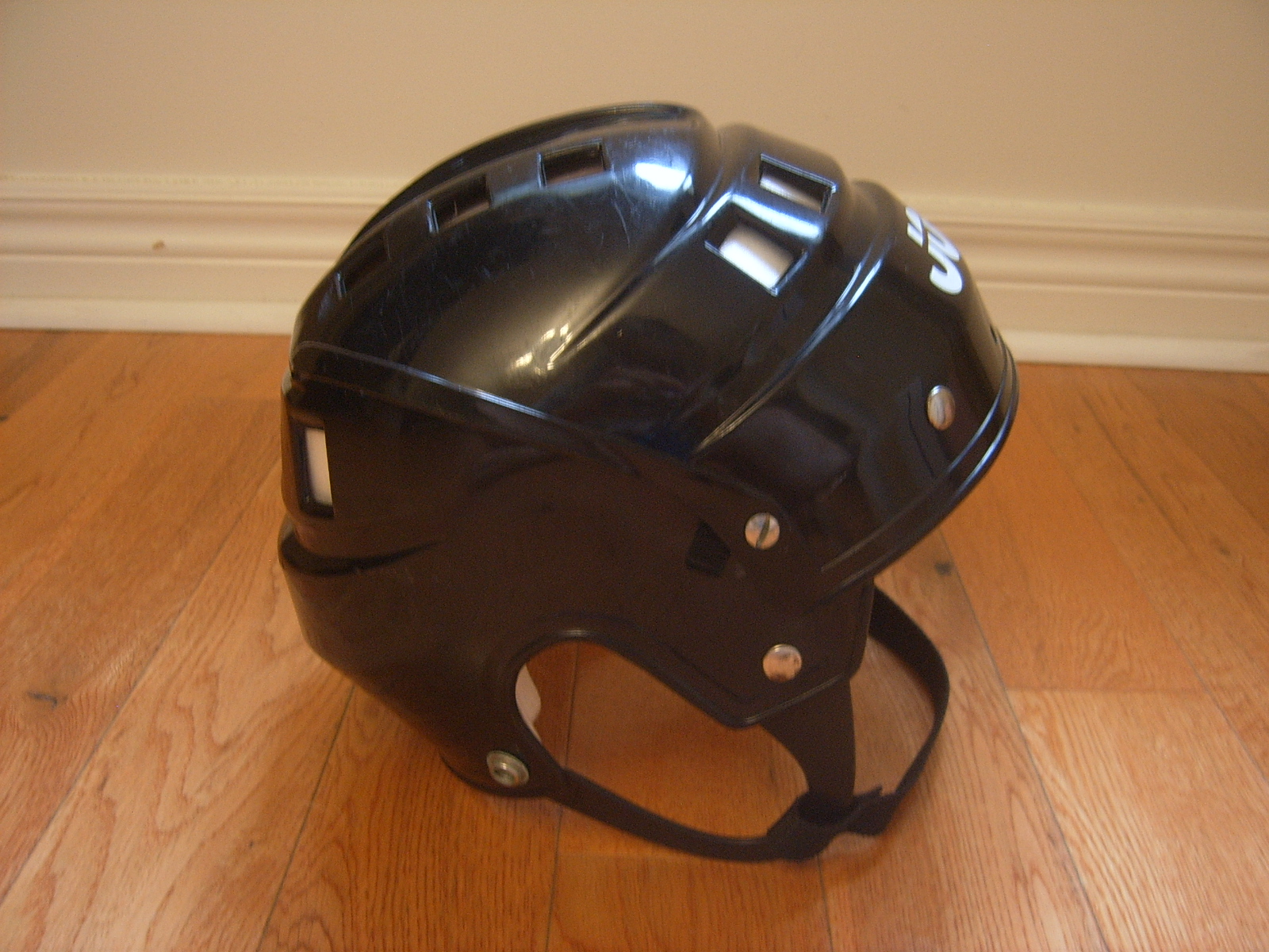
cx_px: 634
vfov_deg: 40.7
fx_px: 1283
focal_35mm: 35
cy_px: 476
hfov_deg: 52.6
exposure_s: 1/8
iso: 100
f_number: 2.8
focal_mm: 5.8
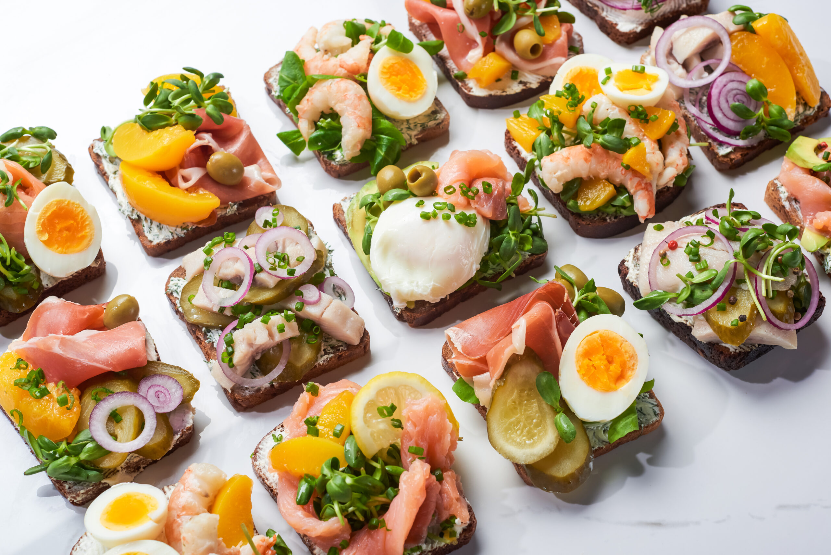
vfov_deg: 27.0
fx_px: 1155
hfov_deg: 39.6
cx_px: 416
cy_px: 278
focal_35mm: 50
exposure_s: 1/160
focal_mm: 50
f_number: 9
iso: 160
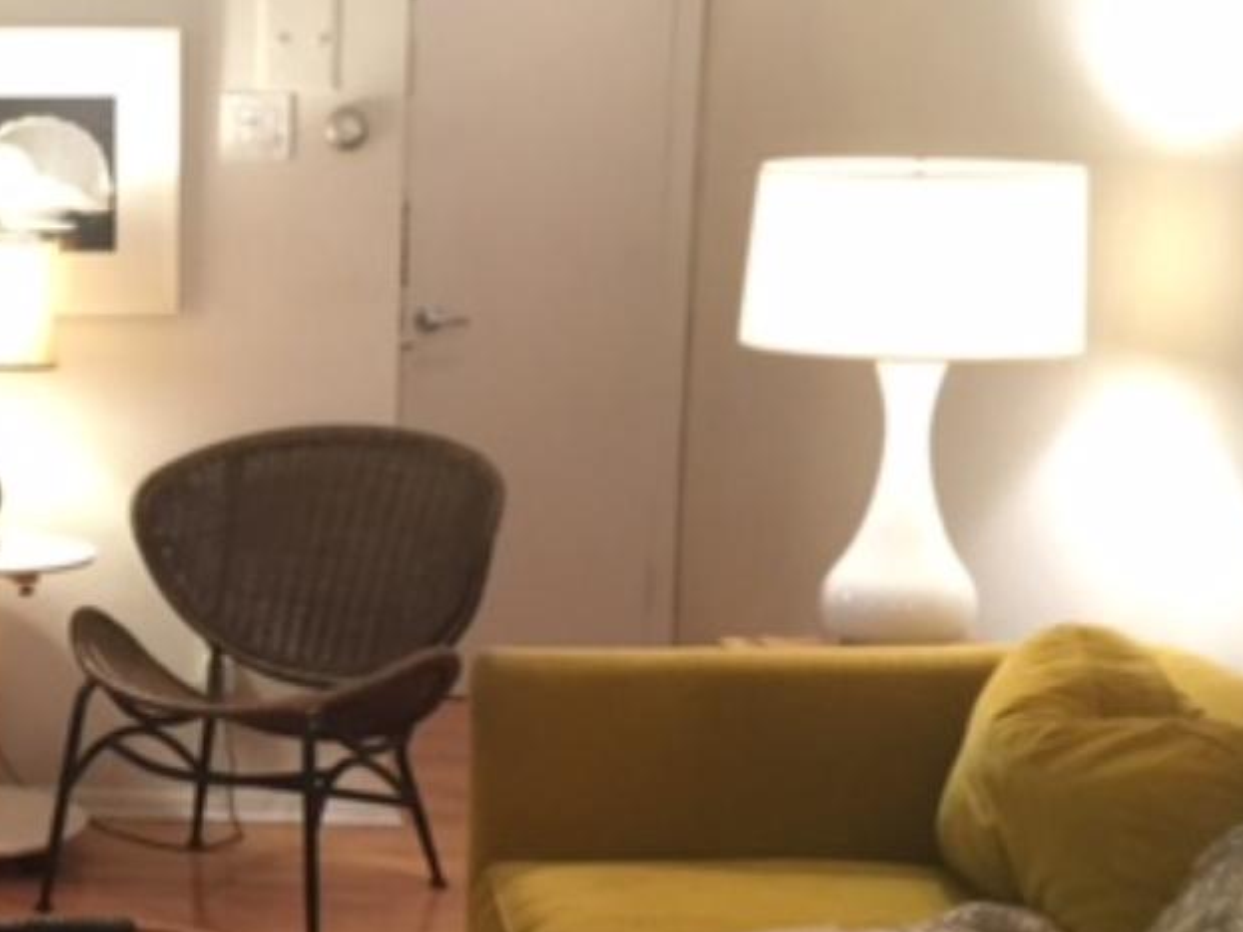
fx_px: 2405
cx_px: 50
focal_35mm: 67
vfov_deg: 21.8
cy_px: 615
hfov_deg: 27.6
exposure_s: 1/30
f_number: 2.2
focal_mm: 4.15
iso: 200
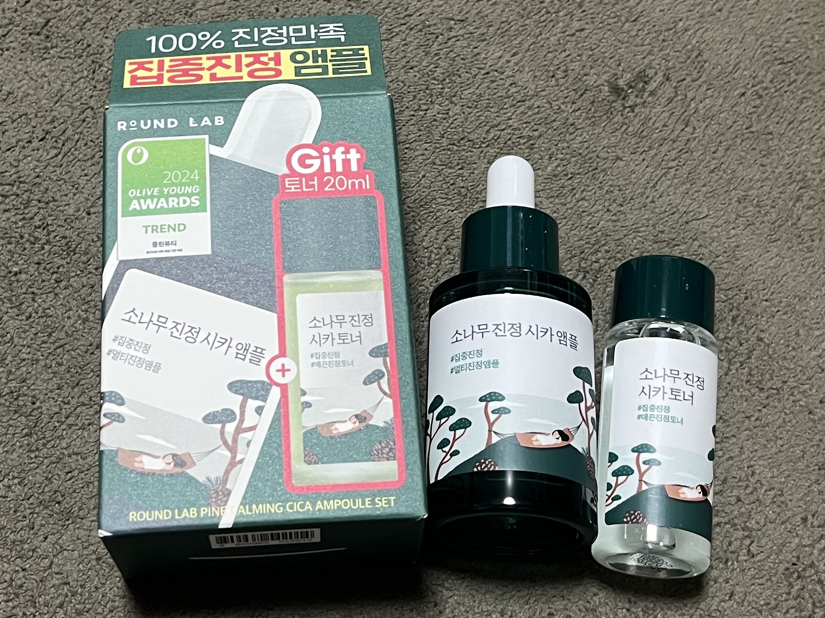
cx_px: 412
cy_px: 309
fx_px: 620
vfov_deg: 53.1
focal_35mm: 26
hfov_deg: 67.3
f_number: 1.6
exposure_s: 1/60
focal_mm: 5.1
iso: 320
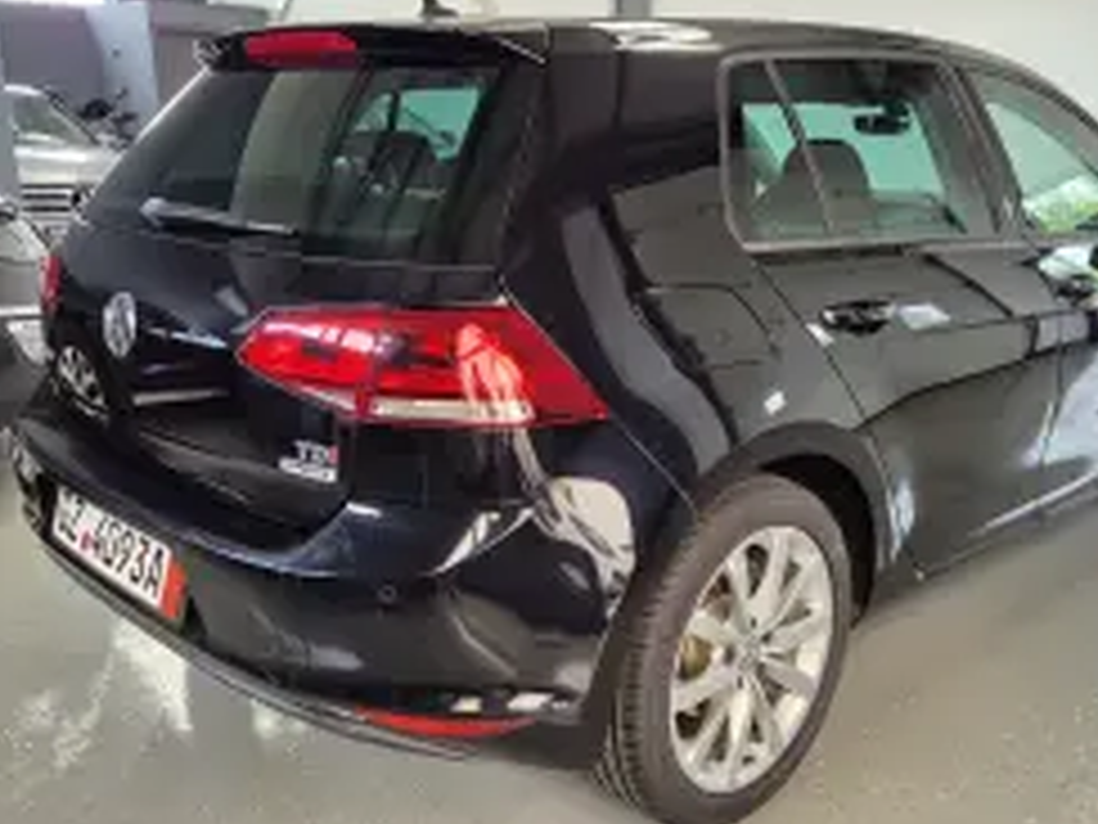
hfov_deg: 53.6
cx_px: 662
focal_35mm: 34
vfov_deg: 41.8
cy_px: 396
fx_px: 1078
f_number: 1.8
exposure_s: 1/100
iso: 160
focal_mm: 5.4
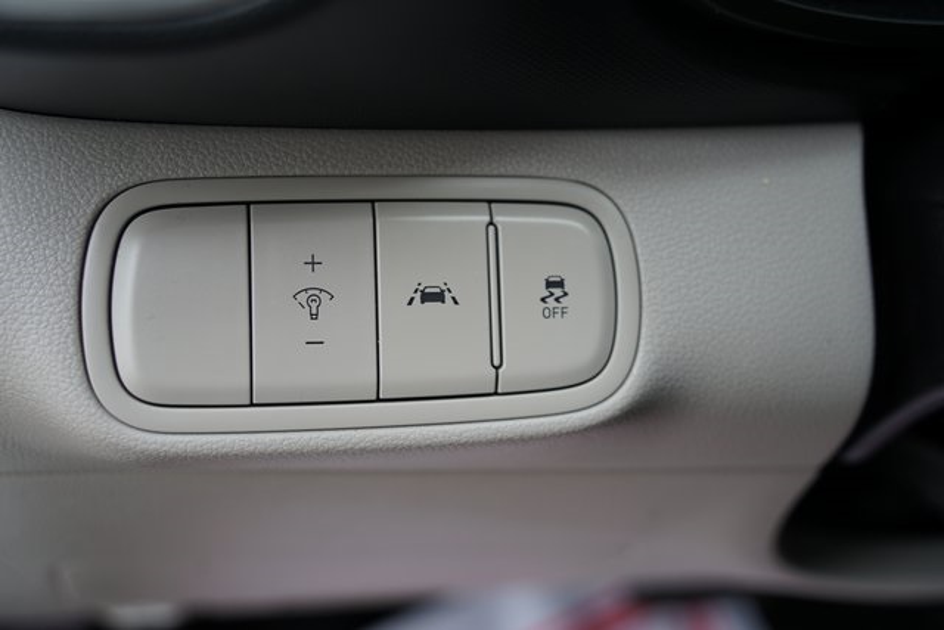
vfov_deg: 27.5
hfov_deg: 40.3
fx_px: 1285
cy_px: 315
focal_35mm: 49
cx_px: 472
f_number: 4
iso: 125
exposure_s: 1/60
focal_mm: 49
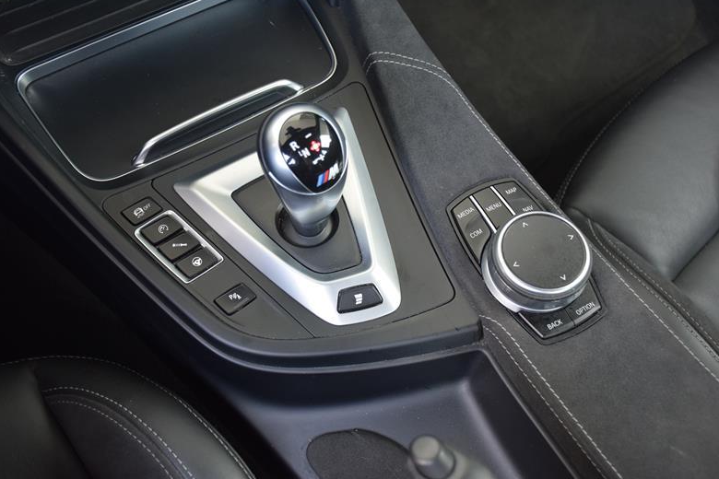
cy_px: 238
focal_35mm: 42
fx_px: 829
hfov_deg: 46.9
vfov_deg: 32.2
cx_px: 366
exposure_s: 1/60
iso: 720
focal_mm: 27
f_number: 4
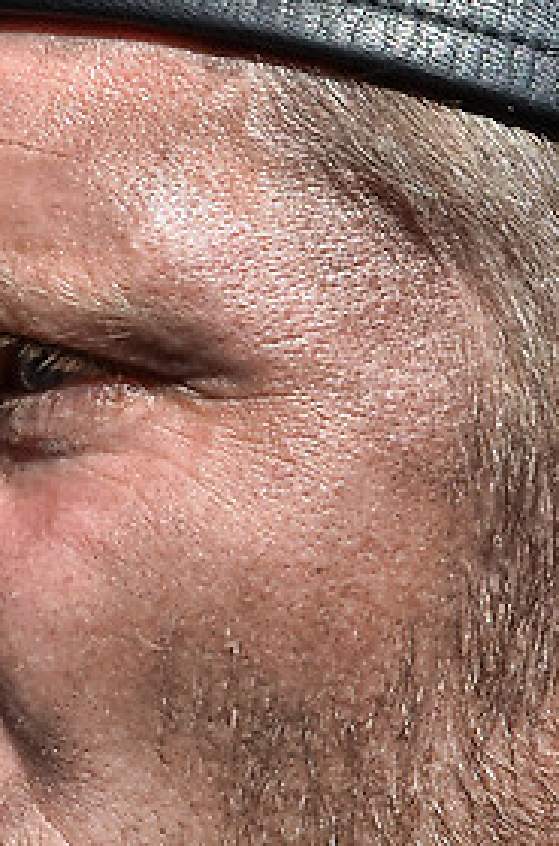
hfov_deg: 2.5
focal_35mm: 546
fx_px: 12799
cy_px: 937
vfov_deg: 3.8
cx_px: 607
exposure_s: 1/640
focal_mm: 85
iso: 250
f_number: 8
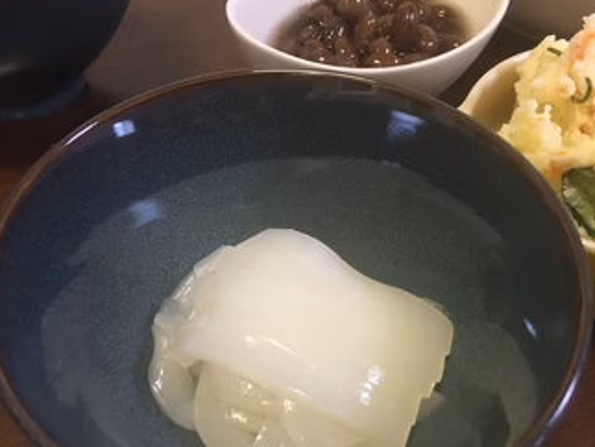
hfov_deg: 51.0
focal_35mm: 36
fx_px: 619
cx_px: 357
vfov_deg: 39.6
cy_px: 251
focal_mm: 4.15
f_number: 2.2
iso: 200
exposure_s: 1/33
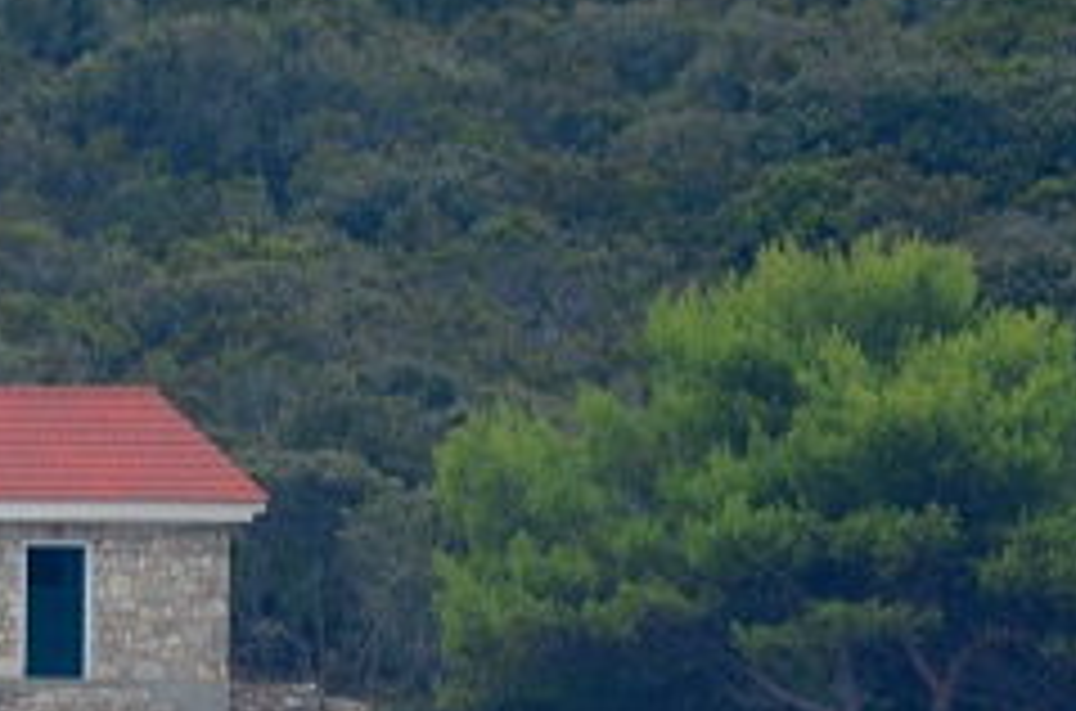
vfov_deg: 0.7
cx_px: -416
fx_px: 56132
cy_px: 443
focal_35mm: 1883
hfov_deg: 1.1
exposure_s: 1/800
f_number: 5.6
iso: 400
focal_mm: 300
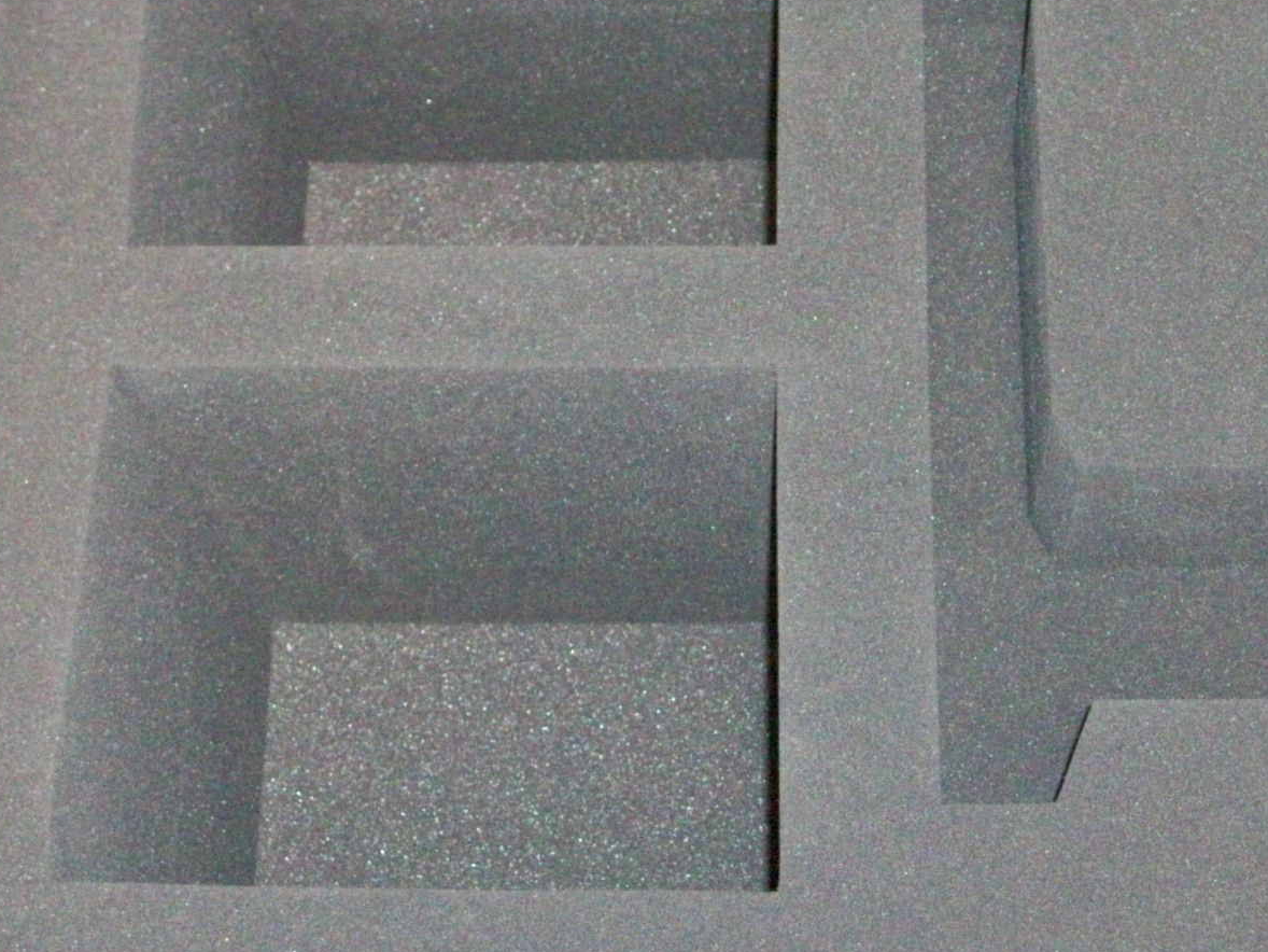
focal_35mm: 73
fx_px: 2675
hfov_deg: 26.5
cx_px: 882
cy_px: 285
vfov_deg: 20.1
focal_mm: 7.1
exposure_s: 1/65.1
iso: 320
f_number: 3.2
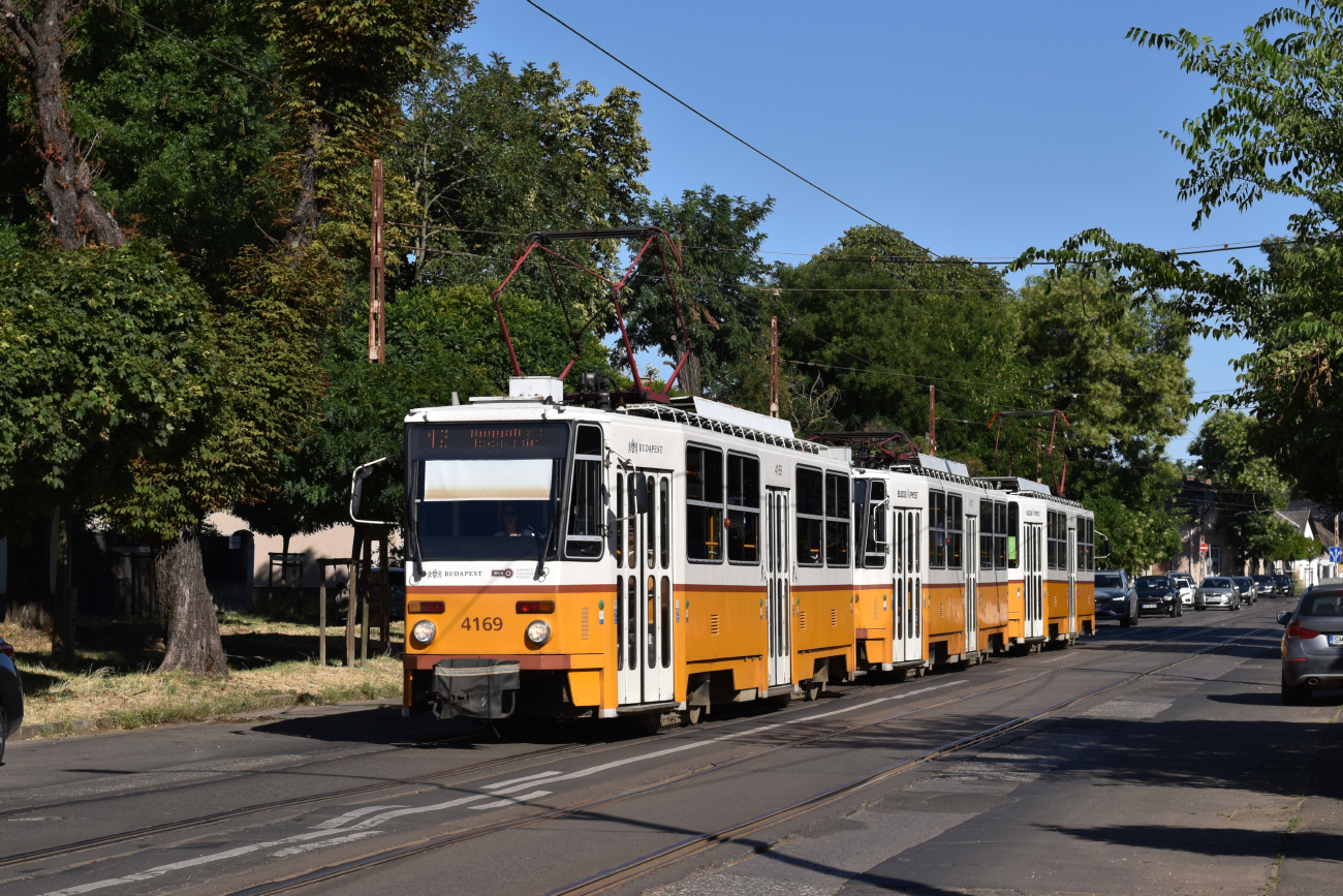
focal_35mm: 75
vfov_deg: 18.2
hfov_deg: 27.0
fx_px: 2798
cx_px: 672
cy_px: 448
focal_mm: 50
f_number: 8
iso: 200
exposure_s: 1/1000
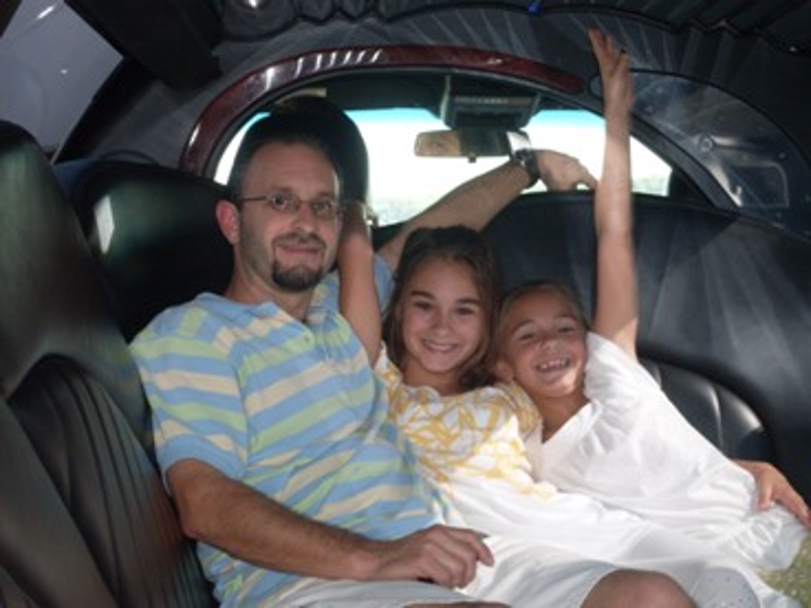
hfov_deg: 21.3
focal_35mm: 92
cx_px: 406
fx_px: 2155
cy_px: 304
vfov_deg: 16.1
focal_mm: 15.3
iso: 120
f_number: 4.4
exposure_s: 1/60
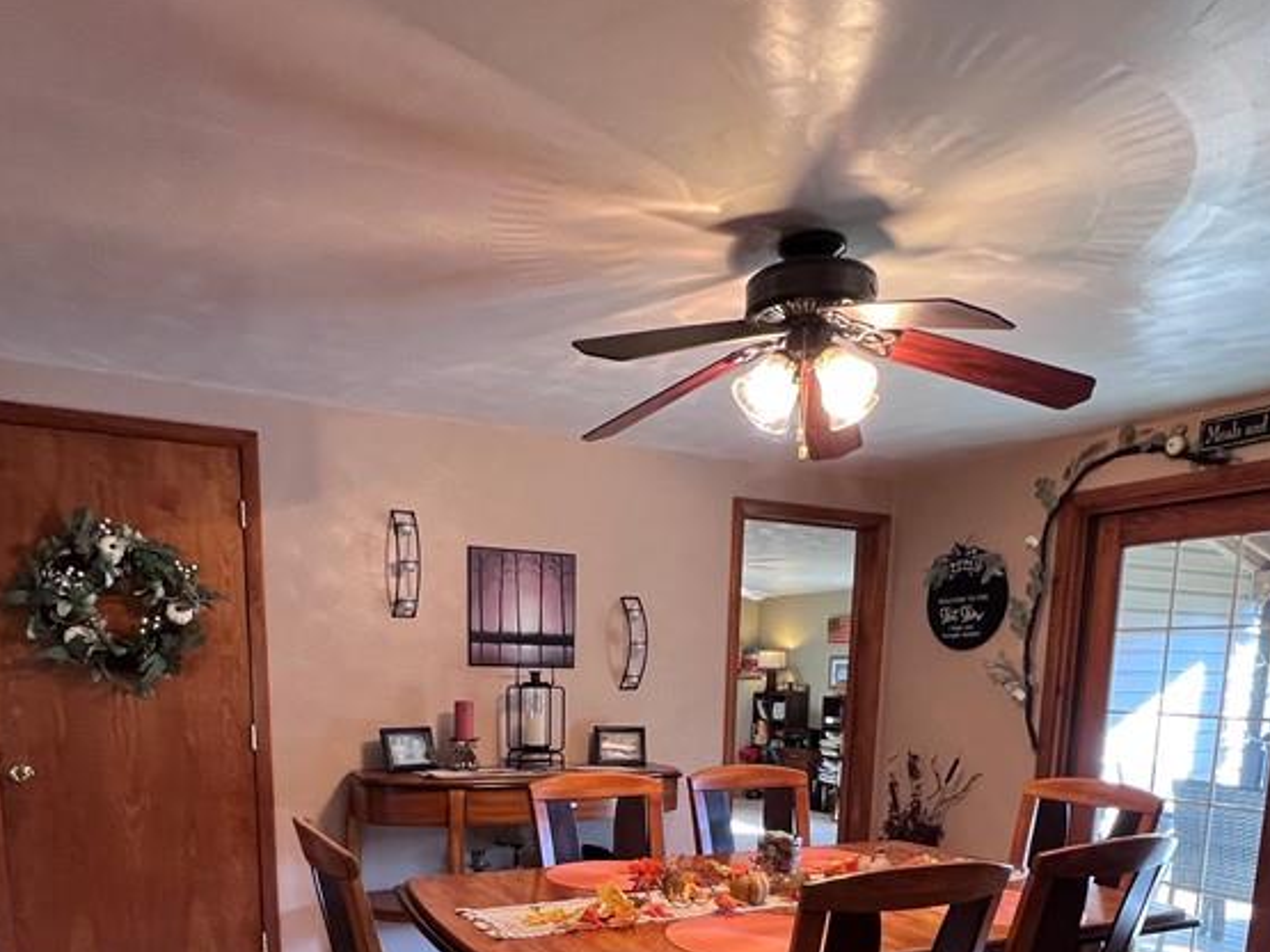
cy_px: 828
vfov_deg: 51.2
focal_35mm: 24
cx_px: 602
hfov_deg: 71.6
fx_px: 880
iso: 200
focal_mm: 1.57
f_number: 1.8
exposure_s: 1/60
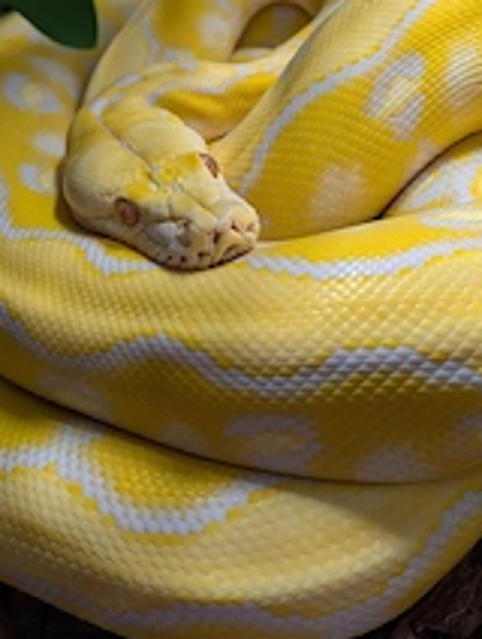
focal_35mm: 45
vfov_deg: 40.3
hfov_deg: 32.3
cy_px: 127
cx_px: 229
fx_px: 832
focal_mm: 6.9
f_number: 1.68
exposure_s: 1/30
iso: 42
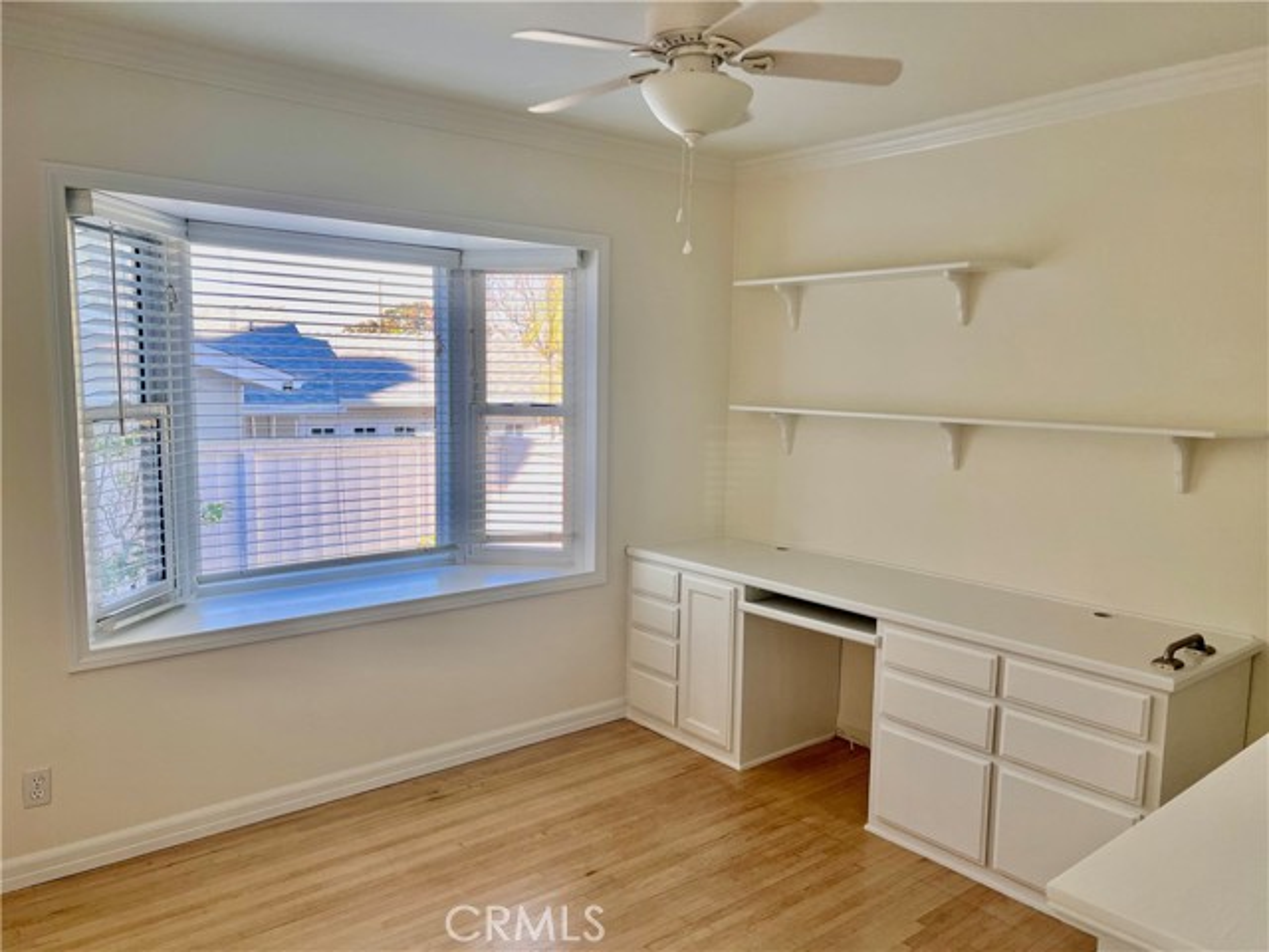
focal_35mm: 26
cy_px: 476
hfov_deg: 67.3
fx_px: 953
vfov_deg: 53.1
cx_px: 634
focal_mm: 5.7
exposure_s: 1/163
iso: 50
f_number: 1.5
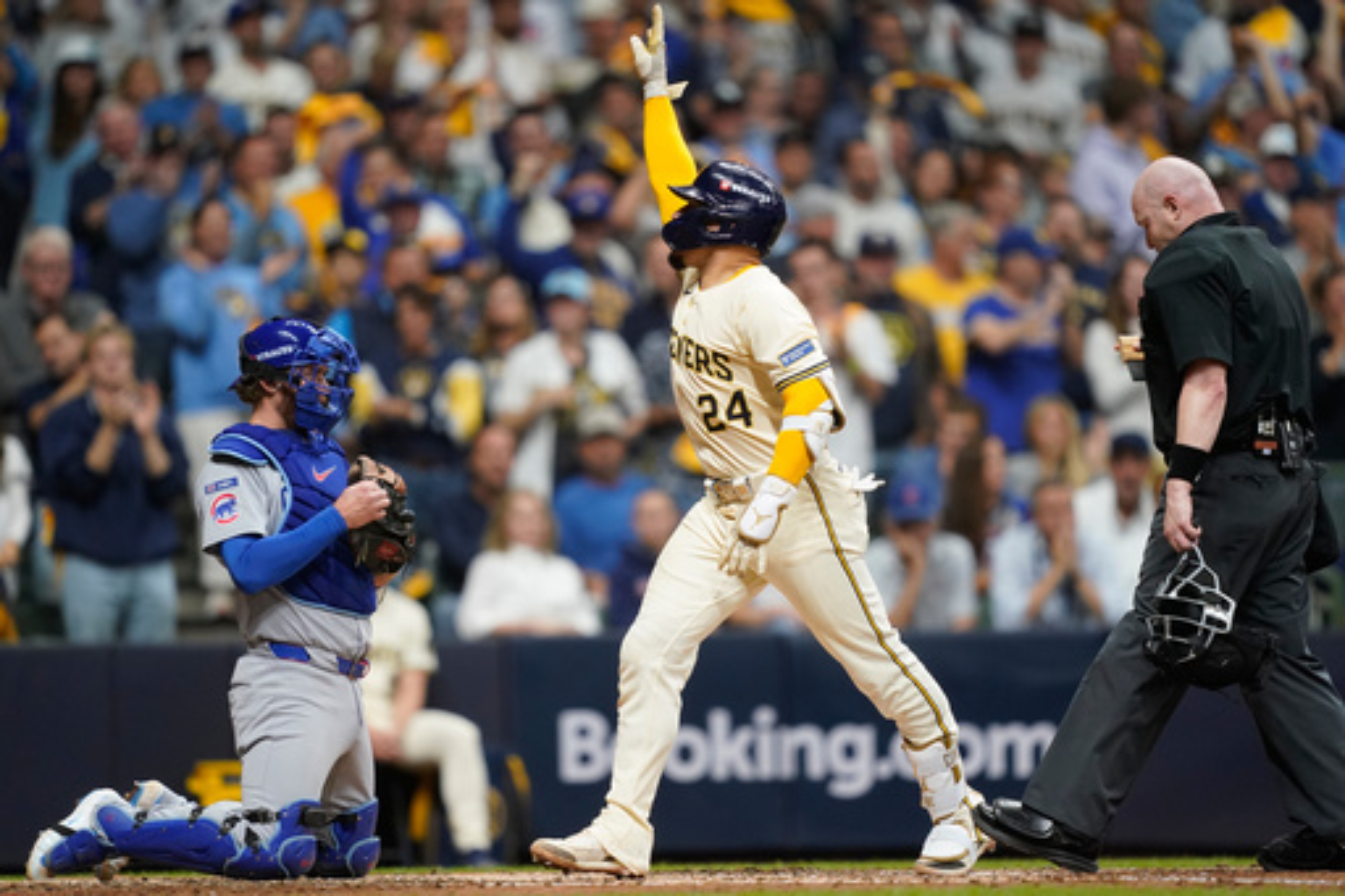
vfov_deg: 3.4
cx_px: 672
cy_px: 448
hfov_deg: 5.2
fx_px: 14939
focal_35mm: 400
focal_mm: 400
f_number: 2.8
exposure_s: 1/1600
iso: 3200
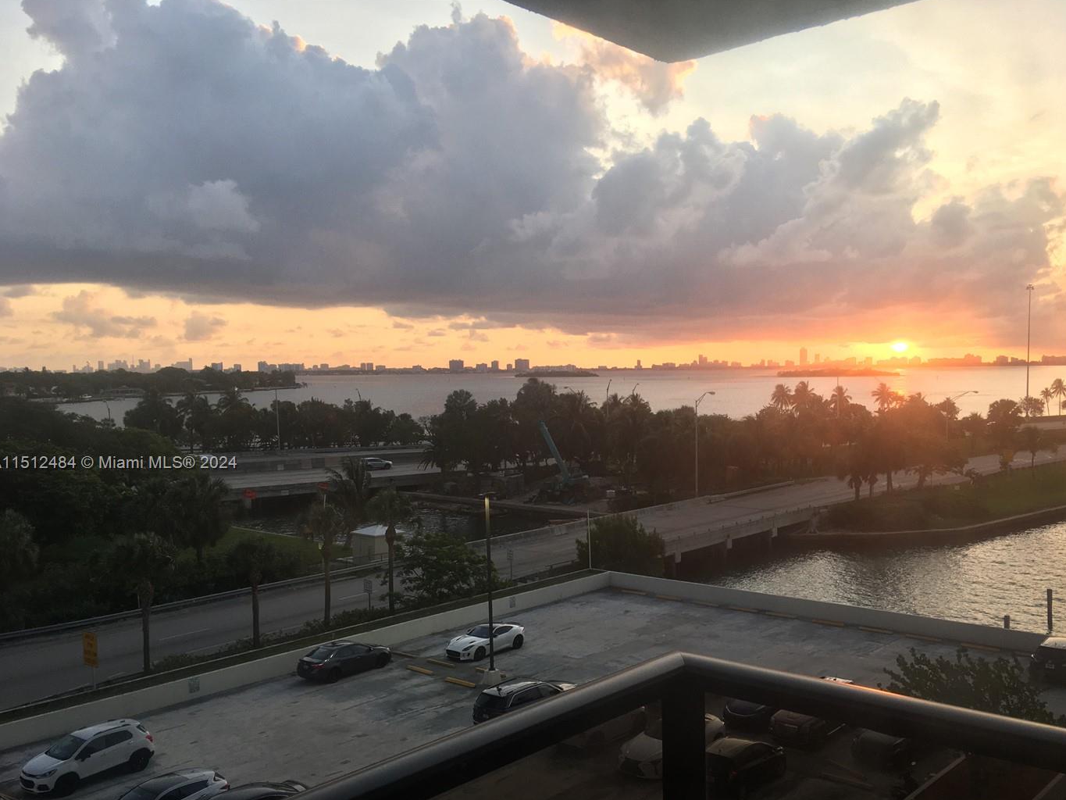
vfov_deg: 41.7
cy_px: 464
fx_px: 1047
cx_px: 612
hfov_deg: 53.7
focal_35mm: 34
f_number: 2.2
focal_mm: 4.15
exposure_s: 1/120
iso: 32
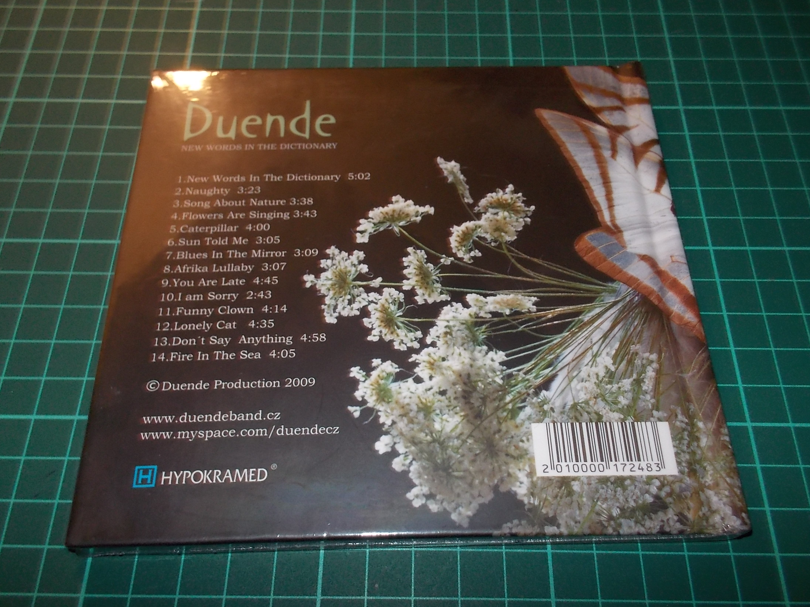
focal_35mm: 30
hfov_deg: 60.0
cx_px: 413
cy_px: 310
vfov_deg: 46.8
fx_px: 702
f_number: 3.3
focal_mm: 4.1
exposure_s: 1/30
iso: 200
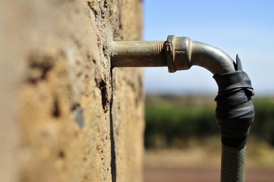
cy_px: 91
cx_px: 137
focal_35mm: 52
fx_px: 399
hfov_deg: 37.9
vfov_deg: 25.7
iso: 200
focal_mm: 35
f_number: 3.2
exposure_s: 1/3200
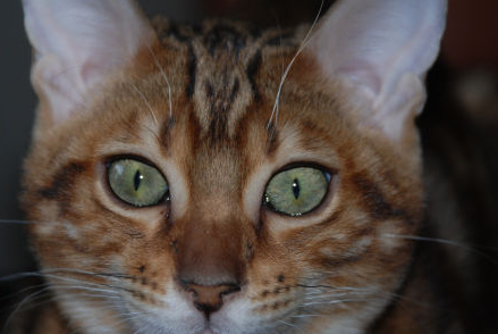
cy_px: 157
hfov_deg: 10.1
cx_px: 222
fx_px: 2812
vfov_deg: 6.8
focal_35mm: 203
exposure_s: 1/60
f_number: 5.6
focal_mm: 112
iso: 200
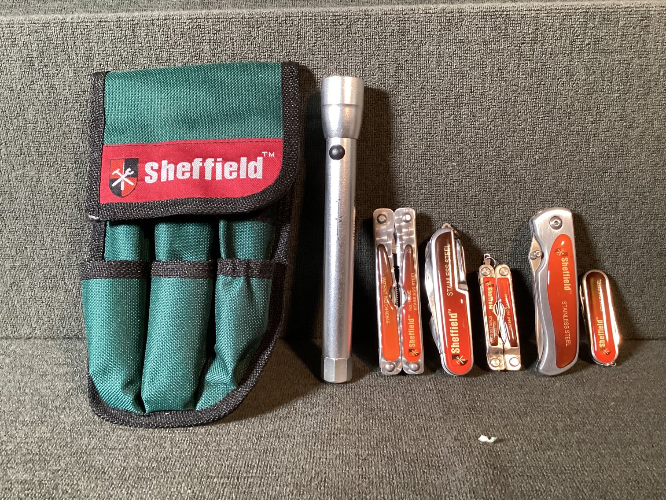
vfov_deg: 45.4
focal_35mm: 31
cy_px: 250
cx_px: 333
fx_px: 596
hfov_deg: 58.3
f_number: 2.4
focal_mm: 3.3
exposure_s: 1/50
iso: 320
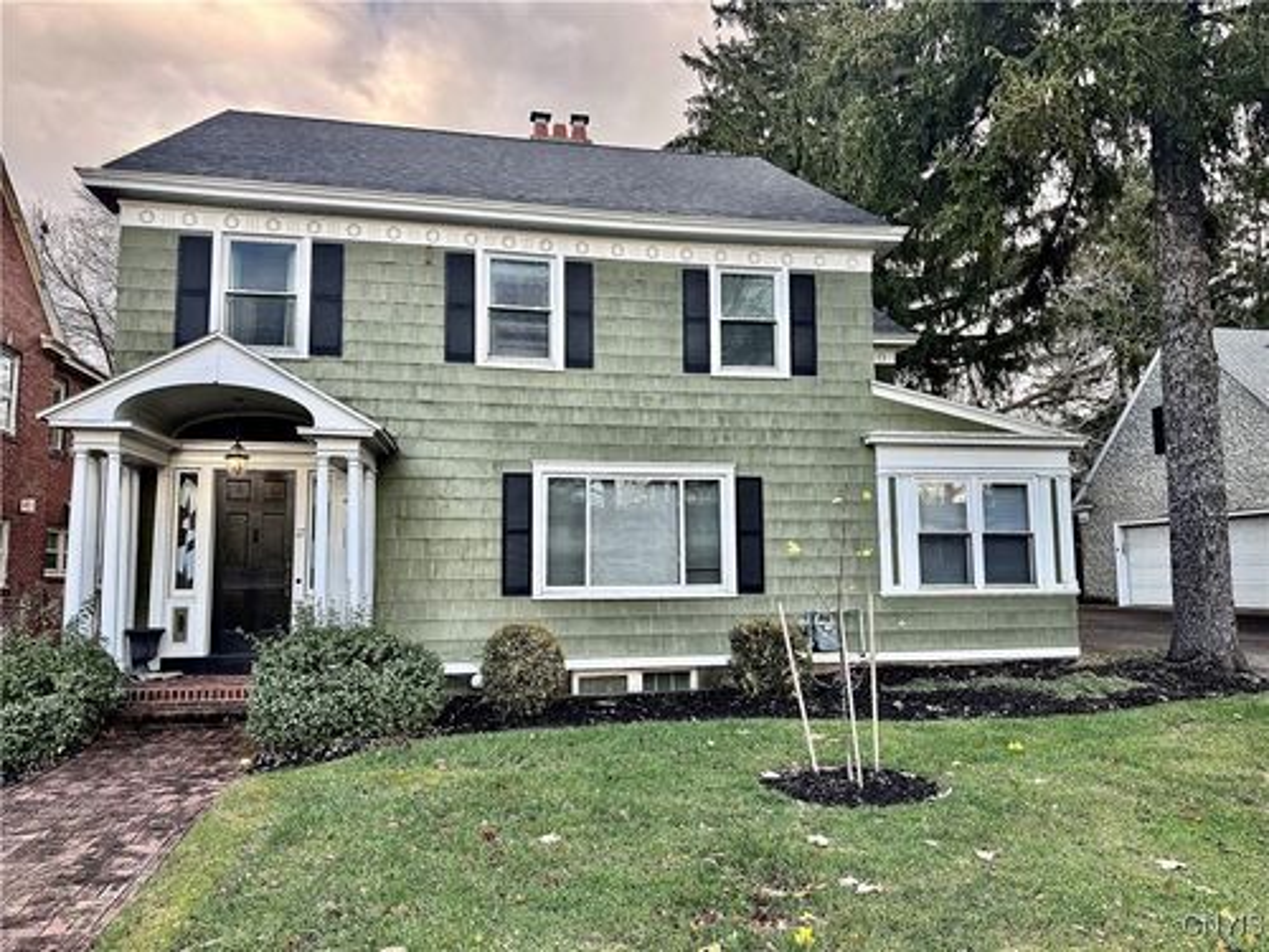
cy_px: 476
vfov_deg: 56.8
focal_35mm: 24
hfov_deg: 71.6
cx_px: 634
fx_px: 880
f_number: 1.78
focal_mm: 6.76
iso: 80
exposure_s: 1/598
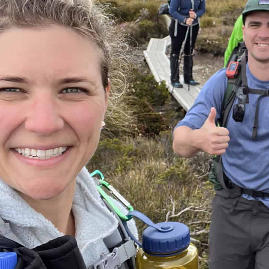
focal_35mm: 58
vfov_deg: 29.3
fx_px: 510
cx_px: 265
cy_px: 89
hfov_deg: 27.9
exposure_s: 1/392
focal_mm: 2.7
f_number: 2.2
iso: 32
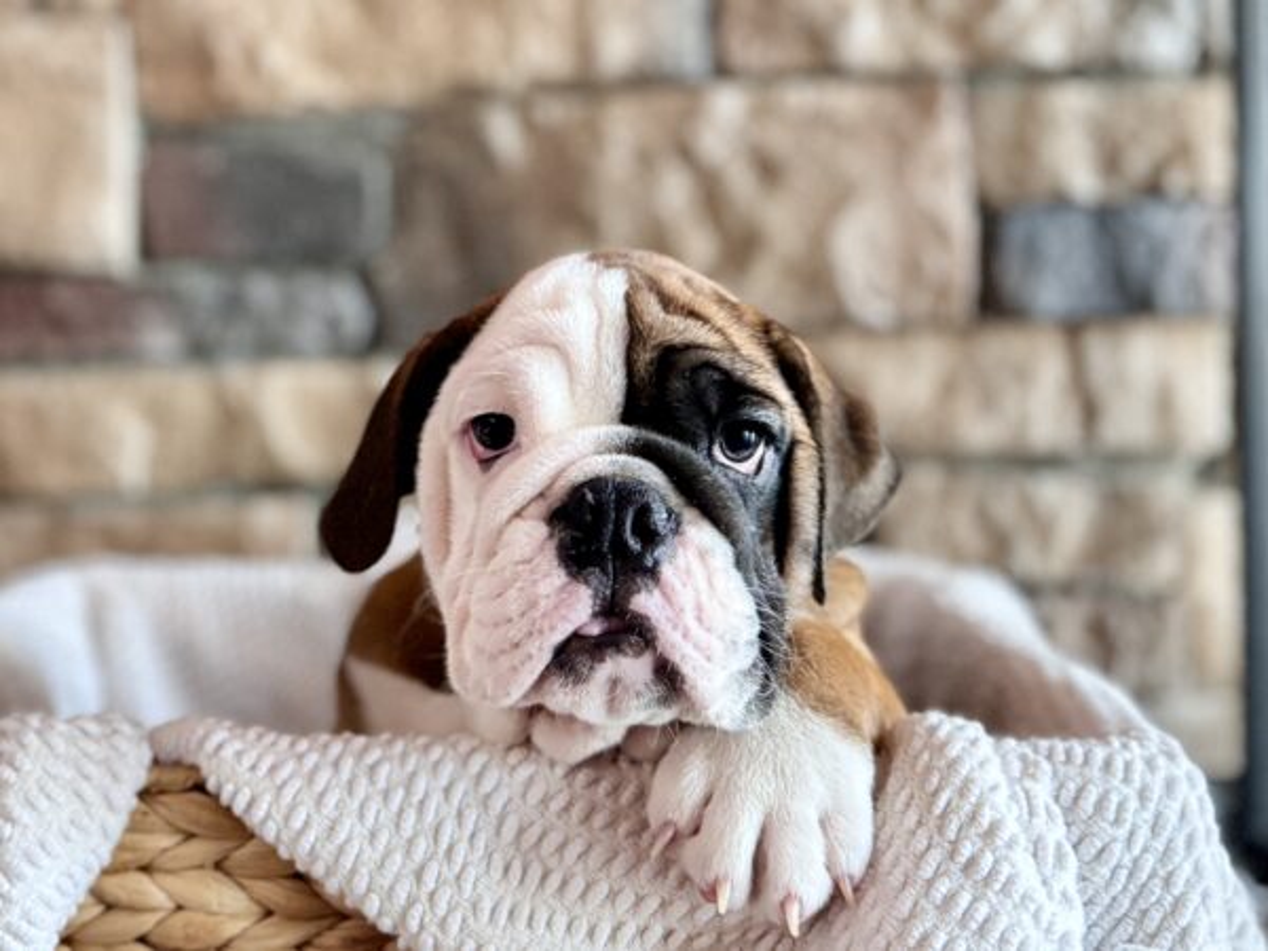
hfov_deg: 71.6
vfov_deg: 56.8
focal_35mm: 24
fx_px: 879
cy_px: 476
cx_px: 634
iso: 800
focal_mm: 6.76
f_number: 1.78
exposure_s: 1/45
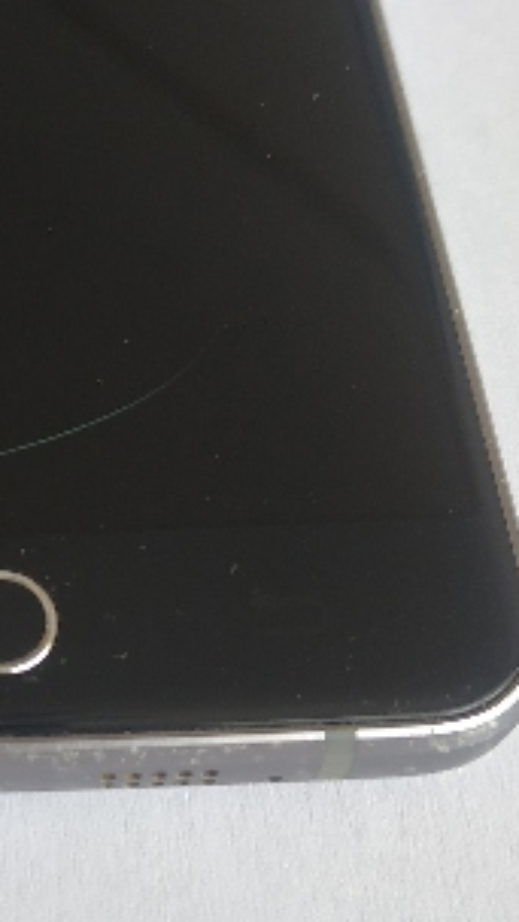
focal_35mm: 62
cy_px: 434
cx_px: -134
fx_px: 1517
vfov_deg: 33.8
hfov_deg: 18.2
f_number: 1.9
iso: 125
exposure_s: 1/50
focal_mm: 3.94
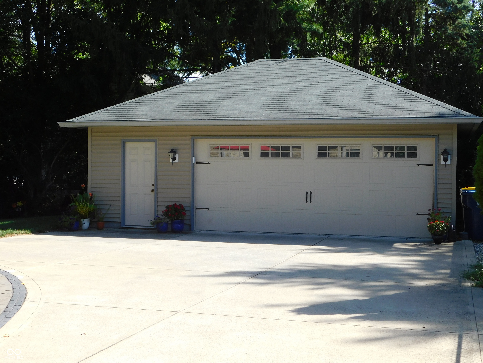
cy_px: 182
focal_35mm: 51
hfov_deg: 37.5
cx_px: 242
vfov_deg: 28.6
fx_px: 712
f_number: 3.8
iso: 125
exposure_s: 1/500
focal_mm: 9
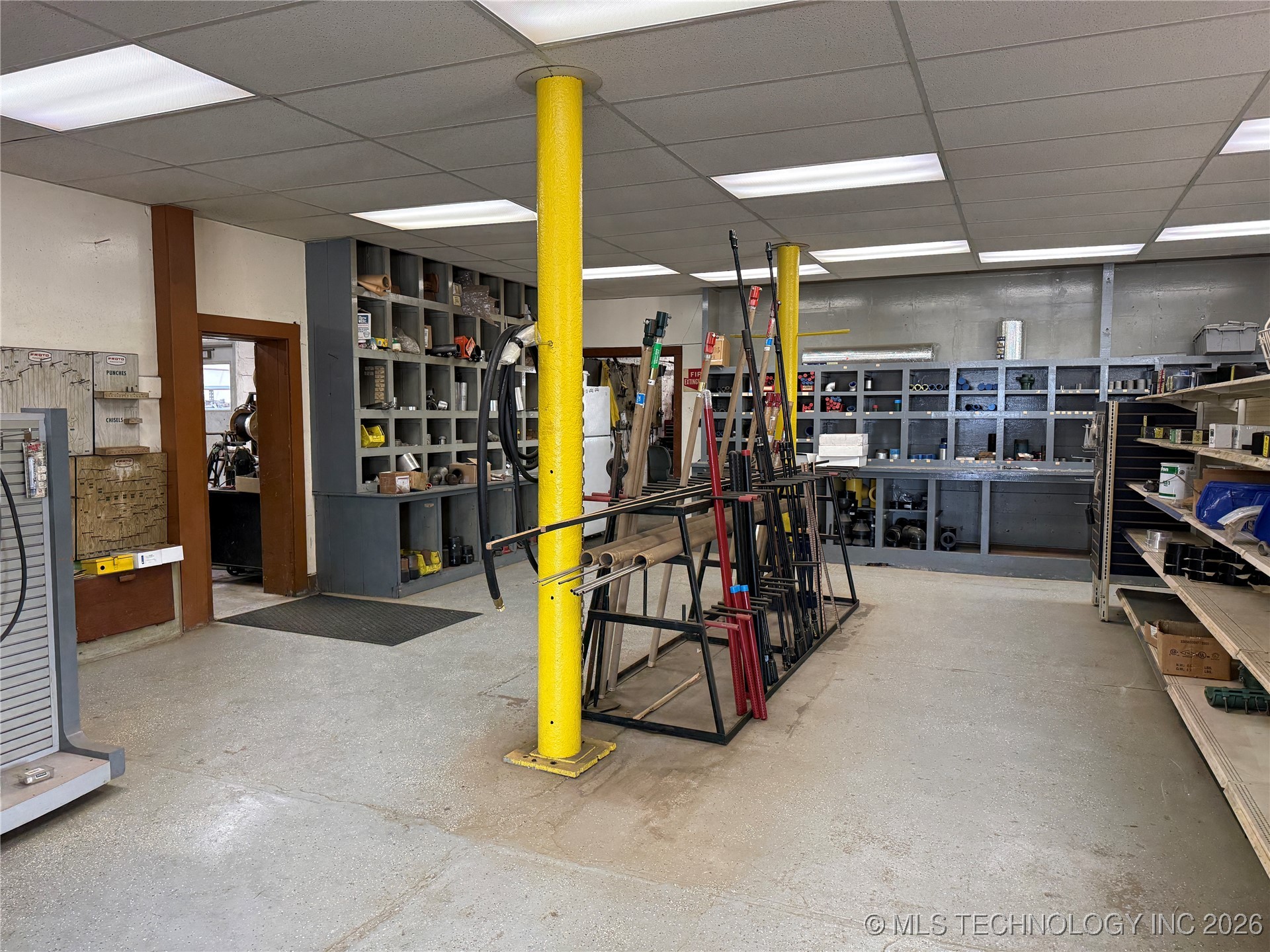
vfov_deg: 56.8
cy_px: 476
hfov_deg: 71.6
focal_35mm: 24
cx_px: 635
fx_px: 881
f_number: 1.78
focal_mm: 6.76
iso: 400
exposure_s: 1/120
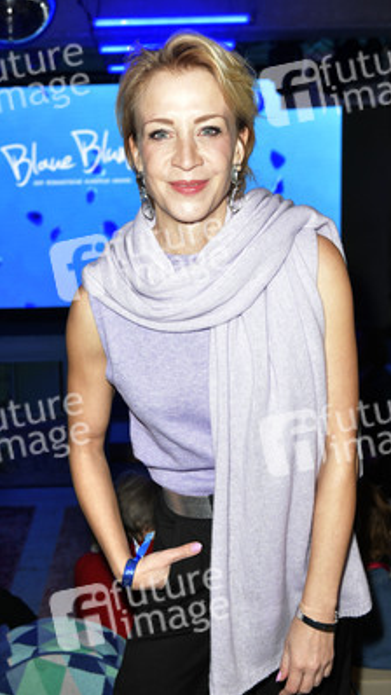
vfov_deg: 50.5
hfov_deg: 29.7
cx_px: 190
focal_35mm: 40
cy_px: 348
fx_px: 737
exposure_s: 1/200
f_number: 5.6
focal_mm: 38
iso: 2000
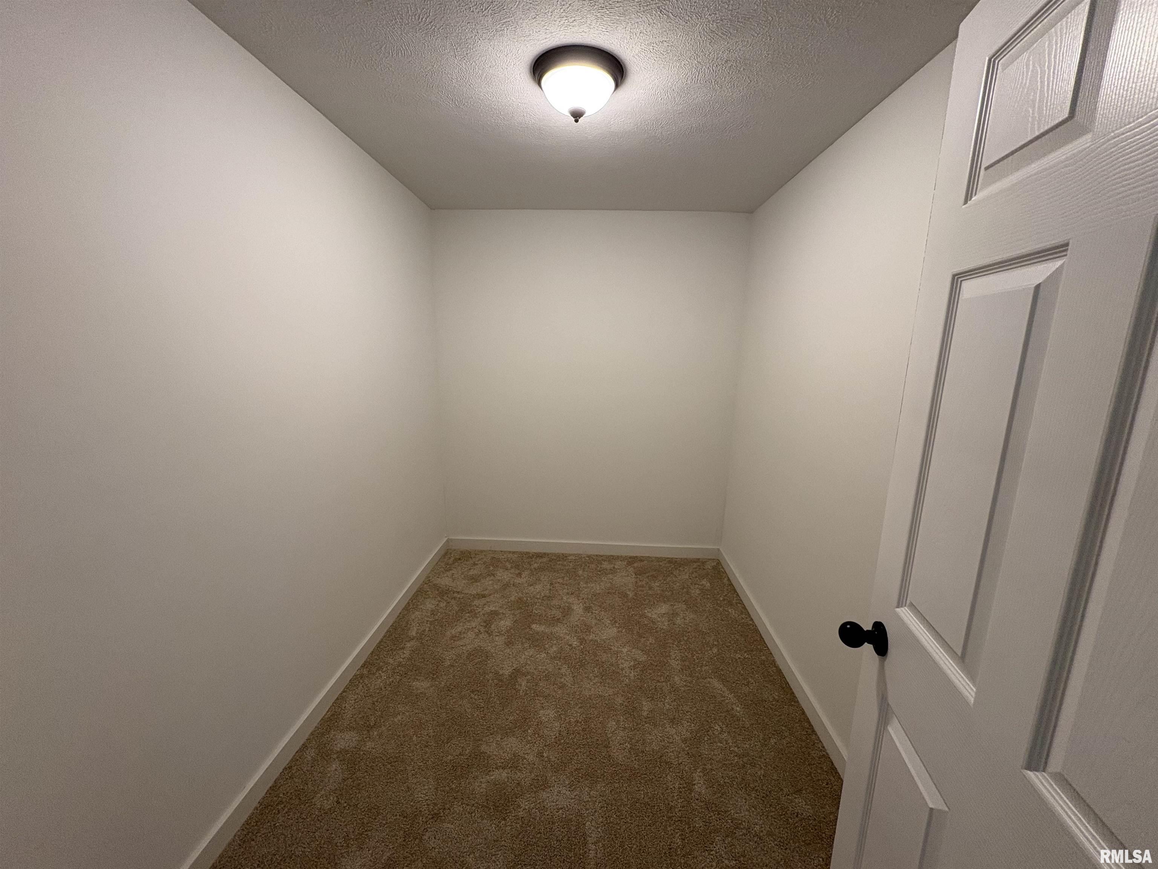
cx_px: 579
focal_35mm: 14
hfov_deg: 102.1
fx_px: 468
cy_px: 434
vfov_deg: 85.7
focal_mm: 2.22
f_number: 2.2
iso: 160
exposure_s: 1/60
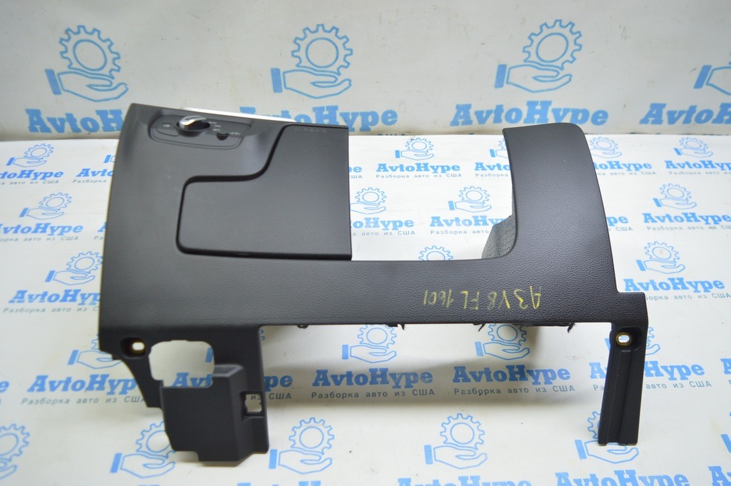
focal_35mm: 30
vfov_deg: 43.5
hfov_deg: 62.0
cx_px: 366
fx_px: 609
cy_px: 243
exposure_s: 1/40
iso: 400
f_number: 3.5
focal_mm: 20
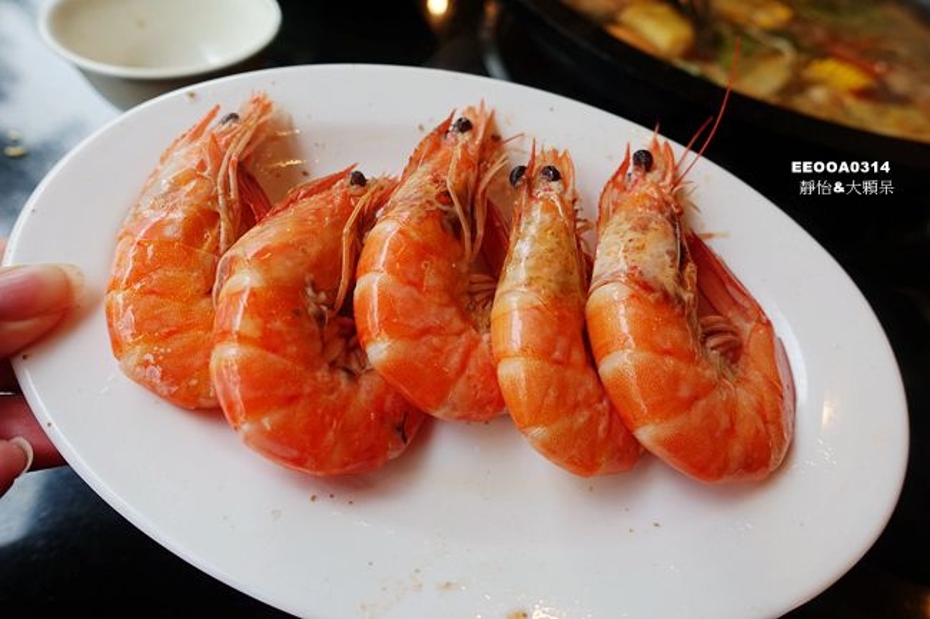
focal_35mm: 24
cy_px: 310
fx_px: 620
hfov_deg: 73.8
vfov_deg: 53.1
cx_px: 465
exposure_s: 1/80
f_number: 2.8
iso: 125
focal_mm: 8.8
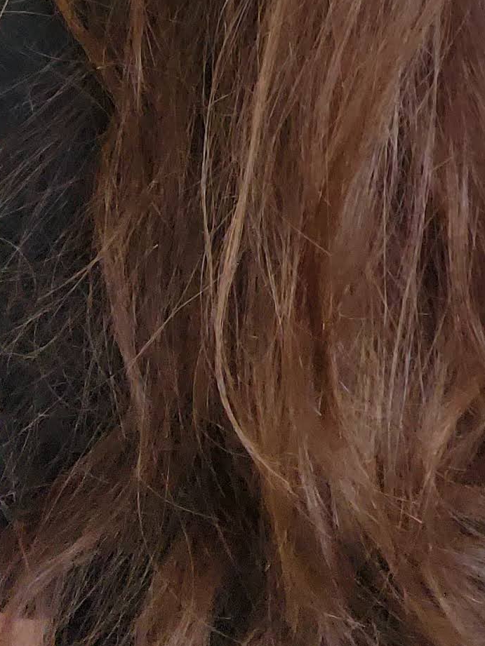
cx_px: 955
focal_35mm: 99
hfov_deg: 13.1
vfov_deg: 17.4
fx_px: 1849
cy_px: -377
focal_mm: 3.3
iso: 100
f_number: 2.2
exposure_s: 1/100
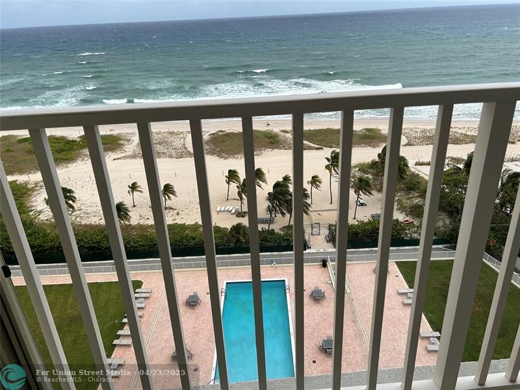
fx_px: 391
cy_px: 195
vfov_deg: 53.1
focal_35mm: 26
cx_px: 260
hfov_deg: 67.3
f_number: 1.5
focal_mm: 5.7
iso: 50
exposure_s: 1/3077
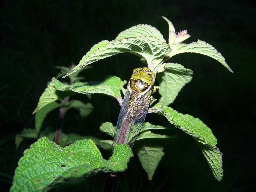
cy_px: 96
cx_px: 128
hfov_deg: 51.4
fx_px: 266
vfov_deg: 39.7
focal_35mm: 36
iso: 64
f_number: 2.8
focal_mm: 5.85
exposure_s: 1/30
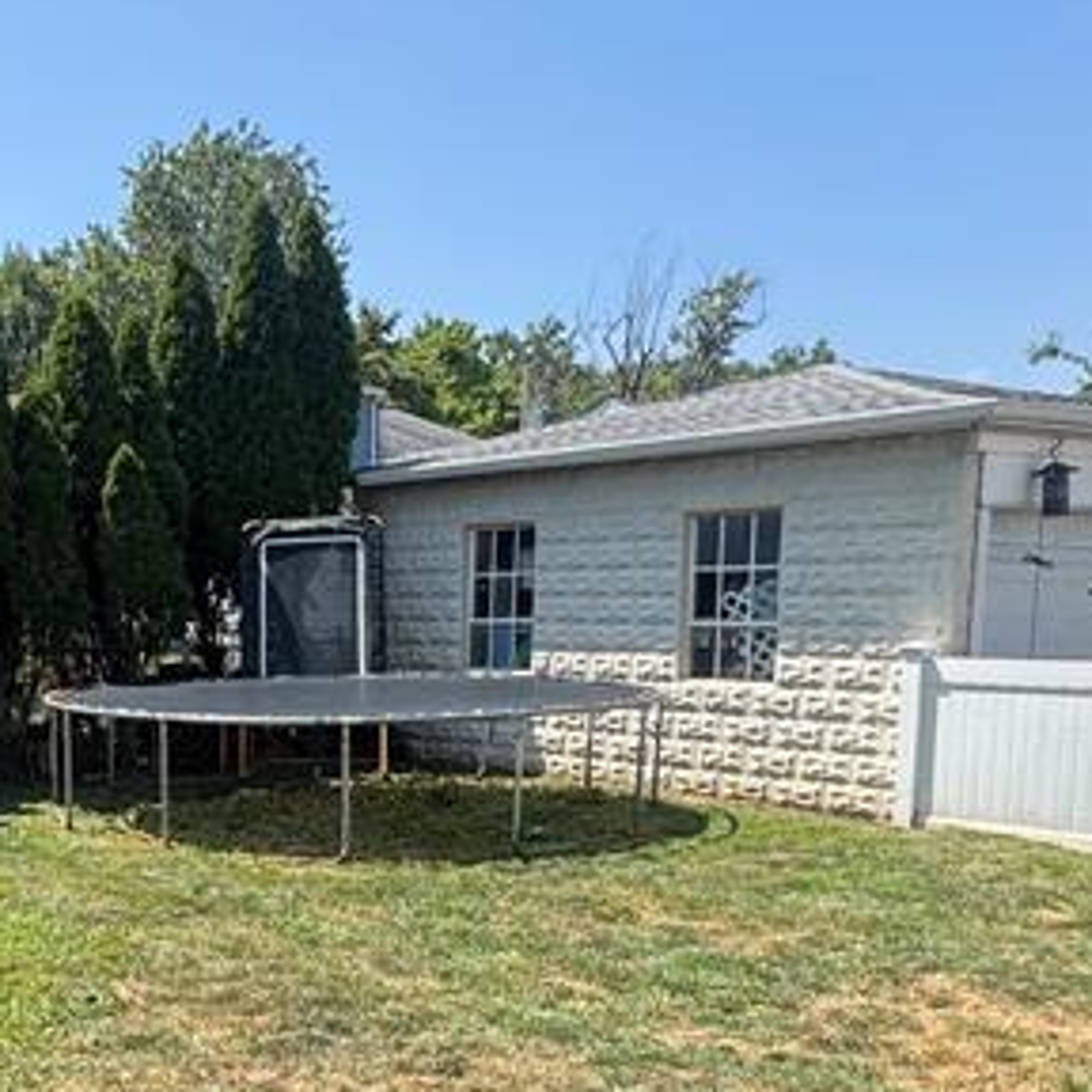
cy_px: 834
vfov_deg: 37.3
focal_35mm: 44
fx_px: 1570
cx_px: 27
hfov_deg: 35.1
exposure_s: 1/968
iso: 50
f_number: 2.2
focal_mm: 2.22
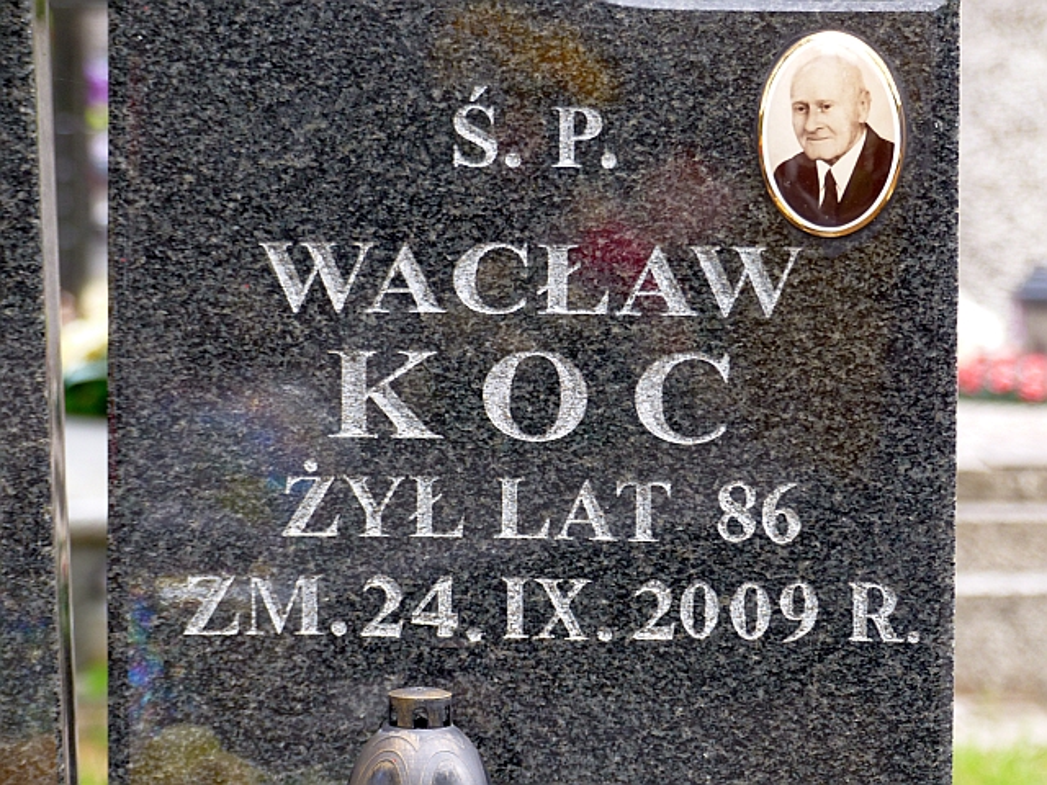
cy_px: 392
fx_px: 6805
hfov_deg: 8.8
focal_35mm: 225
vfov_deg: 6.6
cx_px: 524
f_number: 2.8
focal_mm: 40.4
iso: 100
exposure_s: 1/125
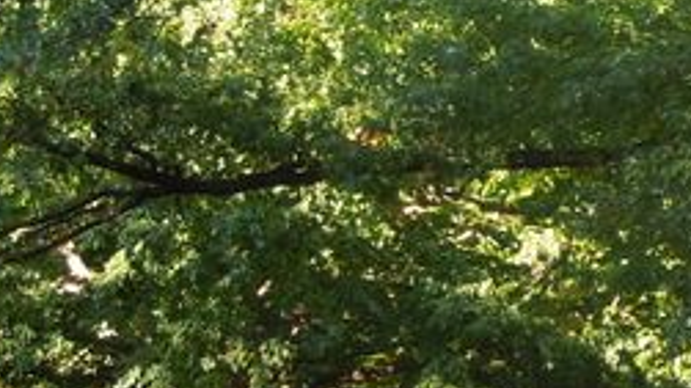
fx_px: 3498
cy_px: 30
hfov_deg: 10.6
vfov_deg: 6.3
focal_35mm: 191
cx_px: 1236
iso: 100
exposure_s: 1/60
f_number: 3.9
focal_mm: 7.8
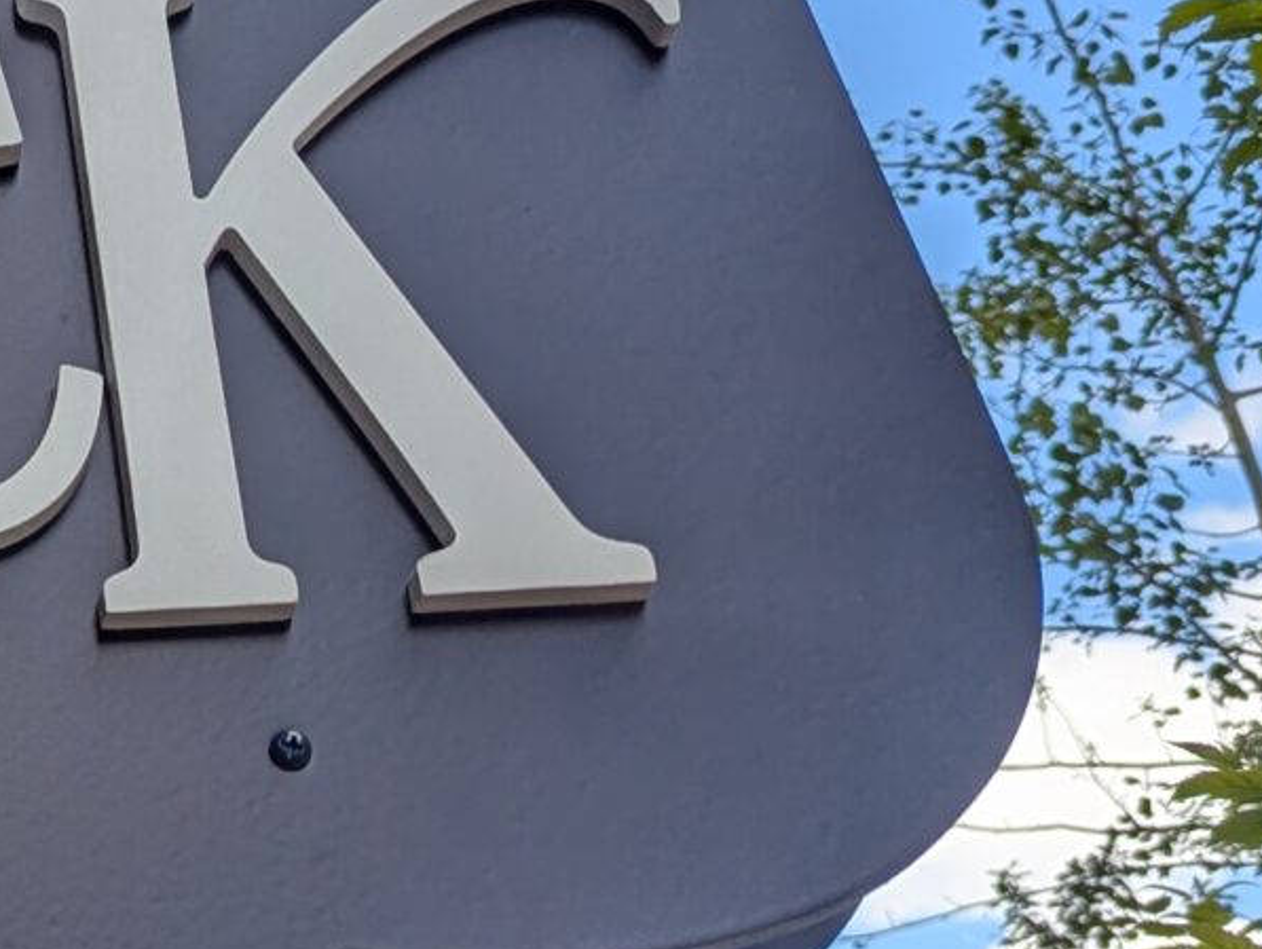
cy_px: 328
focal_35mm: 103
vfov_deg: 14.4
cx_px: -1158
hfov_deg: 15.7
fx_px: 3759
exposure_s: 1/587
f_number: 1.85
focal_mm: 6.81
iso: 25
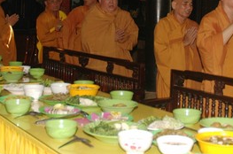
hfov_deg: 31.0
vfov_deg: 20.6
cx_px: 135
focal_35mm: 65
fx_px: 420
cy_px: 36
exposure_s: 1/60
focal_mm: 18
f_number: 4
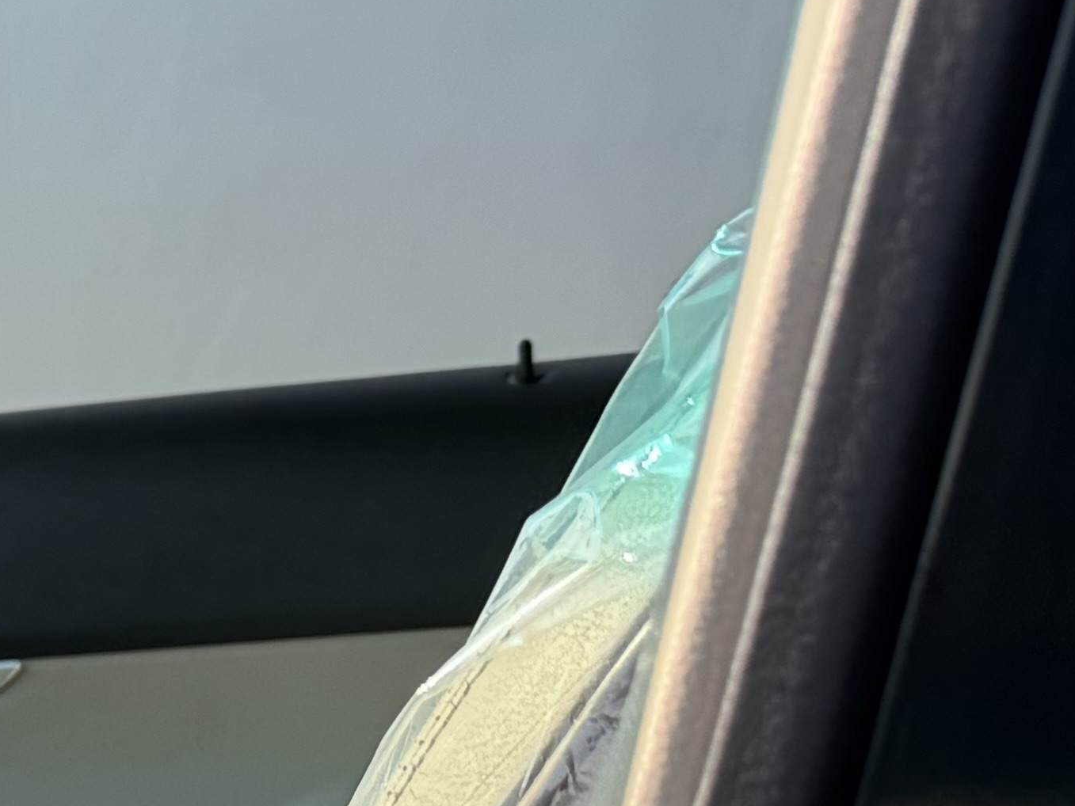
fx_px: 3137
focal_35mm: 101
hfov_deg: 15.1
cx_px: -1177
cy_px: 976
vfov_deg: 14.2
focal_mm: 6.76
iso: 100
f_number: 1.78
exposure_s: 1/1250
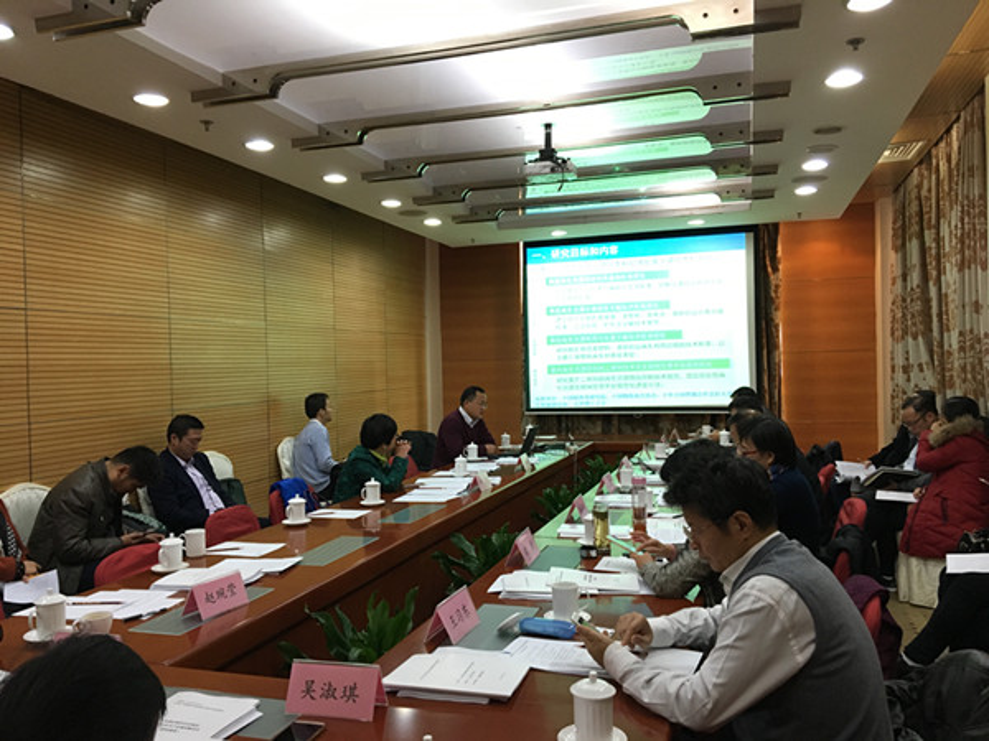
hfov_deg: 61.7
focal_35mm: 29
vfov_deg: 48.2
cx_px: 494
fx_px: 829
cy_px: 370
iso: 160
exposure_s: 1/33
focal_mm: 4.15
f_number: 2.2
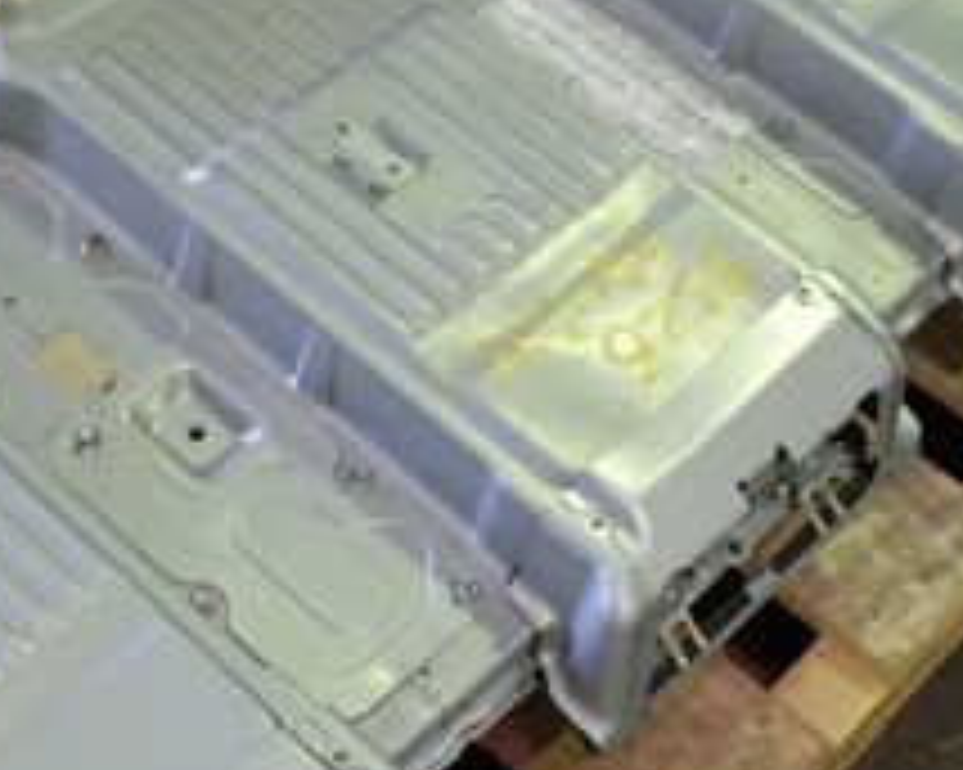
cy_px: 410
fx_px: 2336
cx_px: 279
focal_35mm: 82
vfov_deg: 18.7
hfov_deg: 23.1
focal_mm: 5.4
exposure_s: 1/30
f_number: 2.3
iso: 200
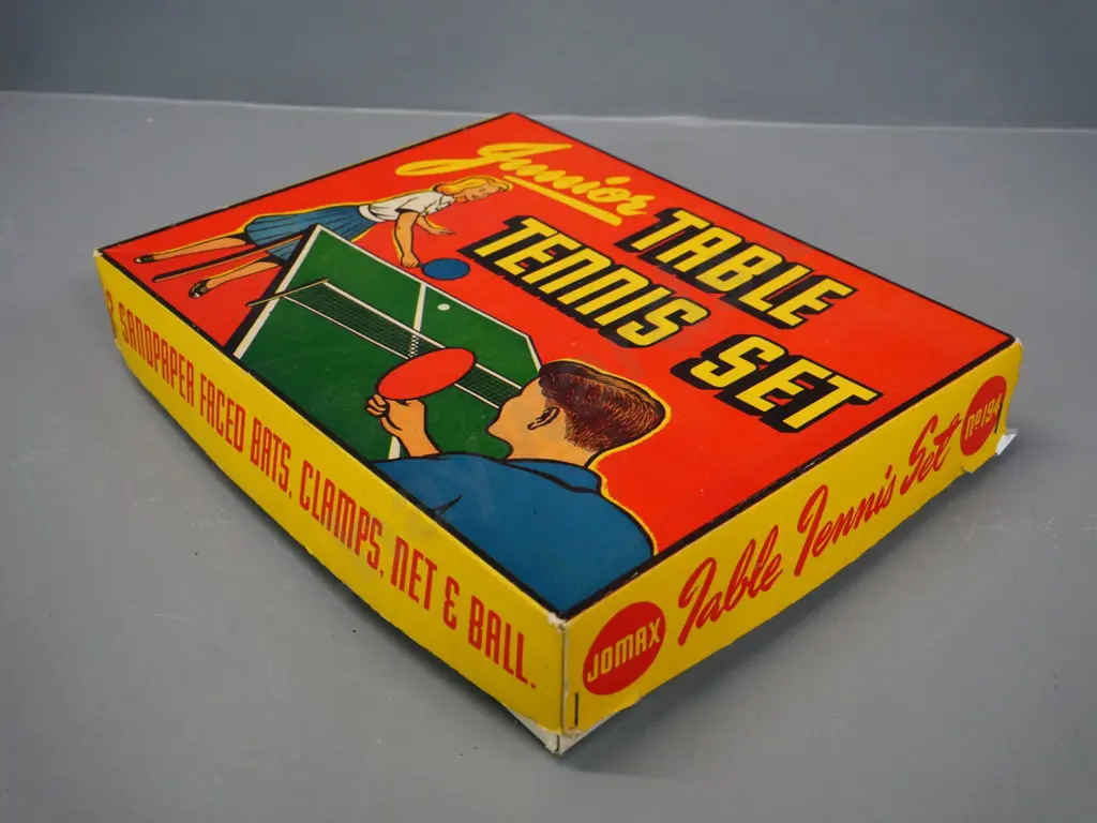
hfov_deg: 51.4
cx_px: 548
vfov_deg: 39.7
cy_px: 412
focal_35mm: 36
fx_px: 1141
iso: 1600
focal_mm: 18
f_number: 5.3
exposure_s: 1/60
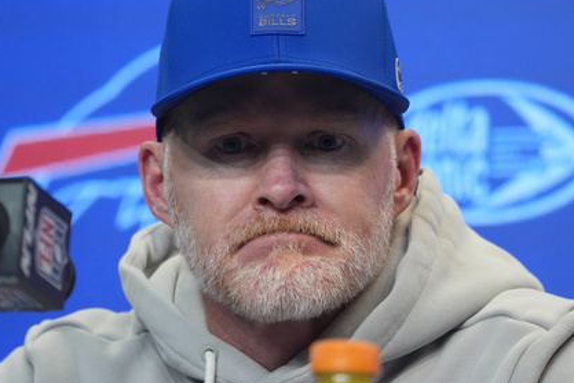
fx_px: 6042
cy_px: 172
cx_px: 267
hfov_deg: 5.4
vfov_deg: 3.6
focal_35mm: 379
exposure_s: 1/250
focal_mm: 309
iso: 5000
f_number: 5.6
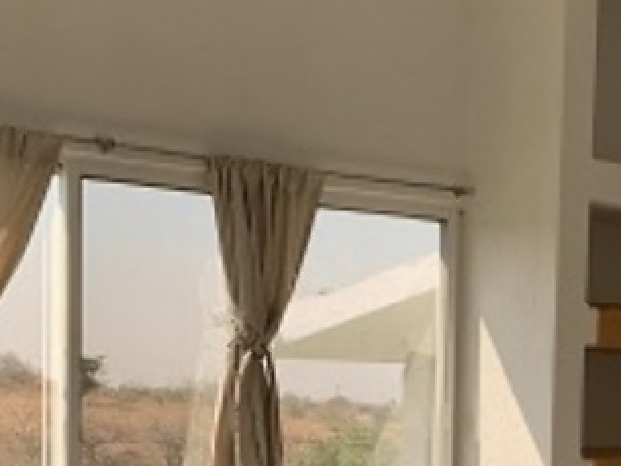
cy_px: 482
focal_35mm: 84
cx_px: 404
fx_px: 1508
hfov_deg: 23.2
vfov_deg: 17.1
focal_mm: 4.25
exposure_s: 1/326
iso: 25
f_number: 1.8
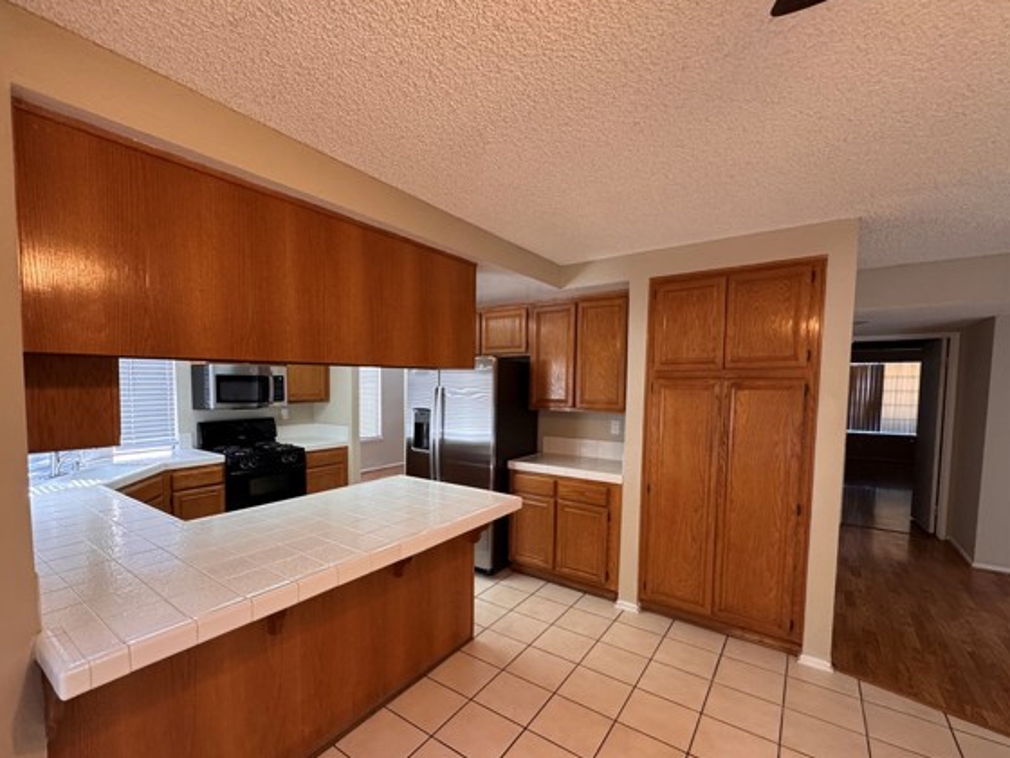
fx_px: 467
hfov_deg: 94.0
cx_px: 444
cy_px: 415
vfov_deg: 77.9
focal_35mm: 16
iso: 320
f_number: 2.2
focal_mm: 2.22
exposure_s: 1/120
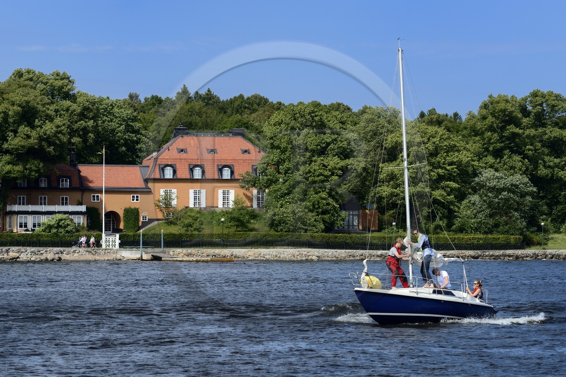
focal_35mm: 120
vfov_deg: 11.4
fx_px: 1886
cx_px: 283
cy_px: 188
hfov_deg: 17.1
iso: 200
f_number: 10
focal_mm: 120
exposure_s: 1/500
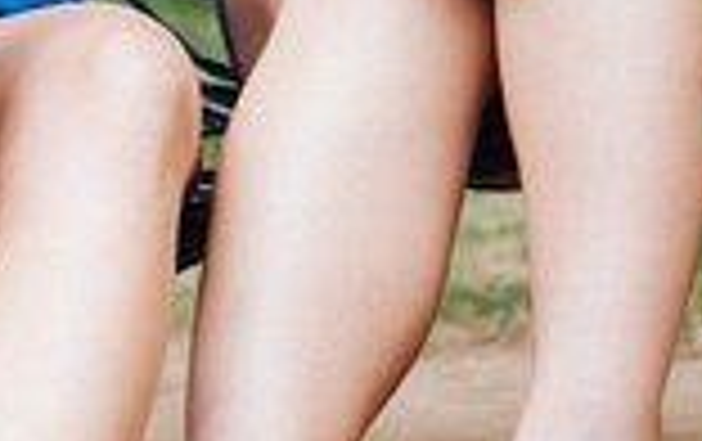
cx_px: -22
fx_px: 8507
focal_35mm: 444
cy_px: -331
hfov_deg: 4.7
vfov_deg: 3.0
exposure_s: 1/250
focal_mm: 85
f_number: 2
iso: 160
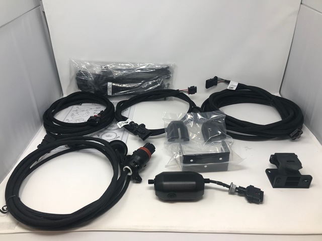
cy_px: 120
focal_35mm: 28
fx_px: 260
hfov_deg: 63.4
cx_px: 161
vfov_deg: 49.7
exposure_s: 1/120
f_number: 1.8
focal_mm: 3.99
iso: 25
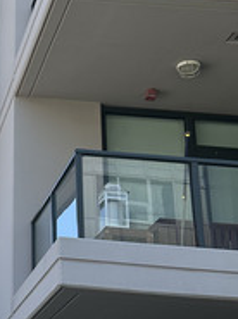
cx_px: -89
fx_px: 837
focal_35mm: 91
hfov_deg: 15.3
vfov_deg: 21.5
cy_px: 112
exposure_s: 1/3155
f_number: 1.78
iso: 80
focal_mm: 6.86
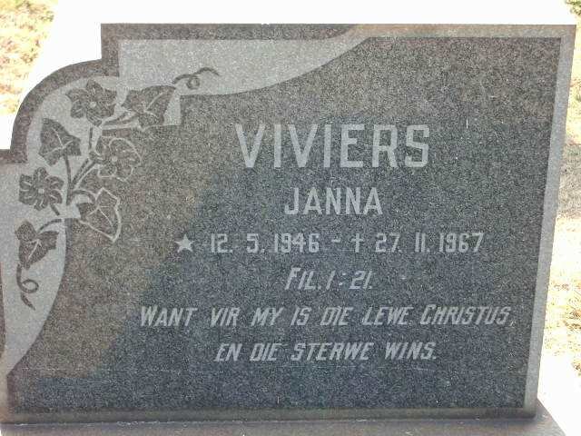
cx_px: 290
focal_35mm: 88
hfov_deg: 22.3
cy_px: 218
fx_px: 1477
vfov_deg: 16.8
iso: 100
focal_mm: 14.6
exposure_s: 1/60
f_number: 4.4
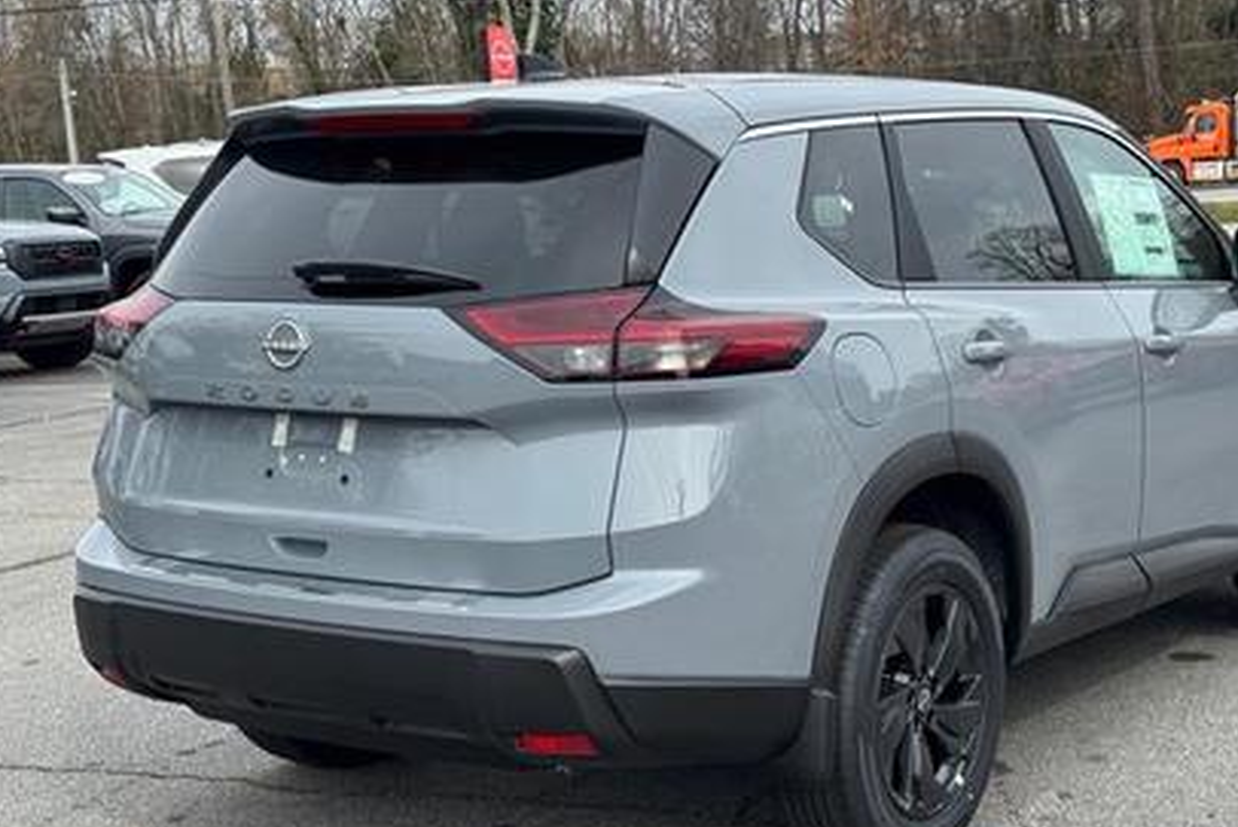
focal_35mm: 62
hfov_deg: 32.3
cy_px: 470
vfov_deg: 21.9
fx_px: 2133
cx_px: 698
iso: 64
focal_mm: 6.76
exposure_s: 1/1818
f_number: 1.78
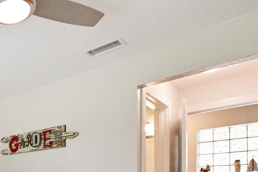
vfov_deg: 33.5
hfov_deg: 42.5
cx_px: -27
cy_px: 184
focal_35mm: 35
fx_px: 251
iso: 800
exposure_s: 1/100
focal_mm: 10
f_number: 5.6
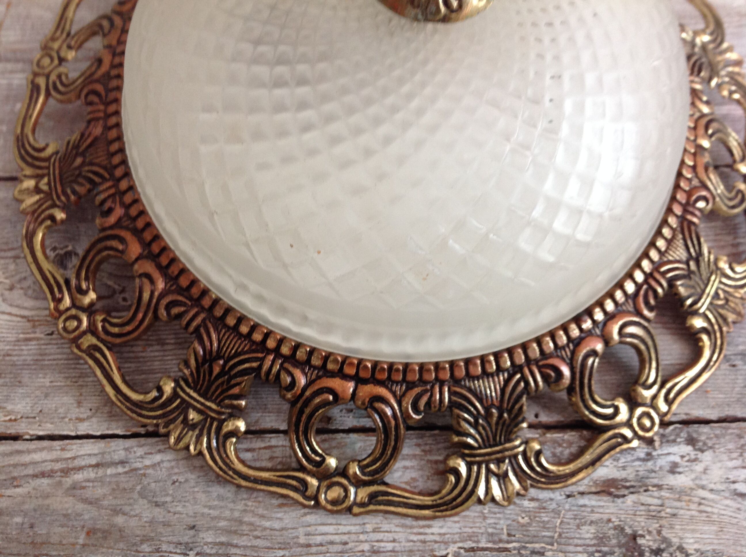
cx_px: 373
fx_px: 753
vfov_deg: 40.6
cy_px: 278
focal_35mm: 35
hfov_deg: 52.7
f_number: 2.4
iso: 100
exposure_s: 1/15
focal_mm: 4.28
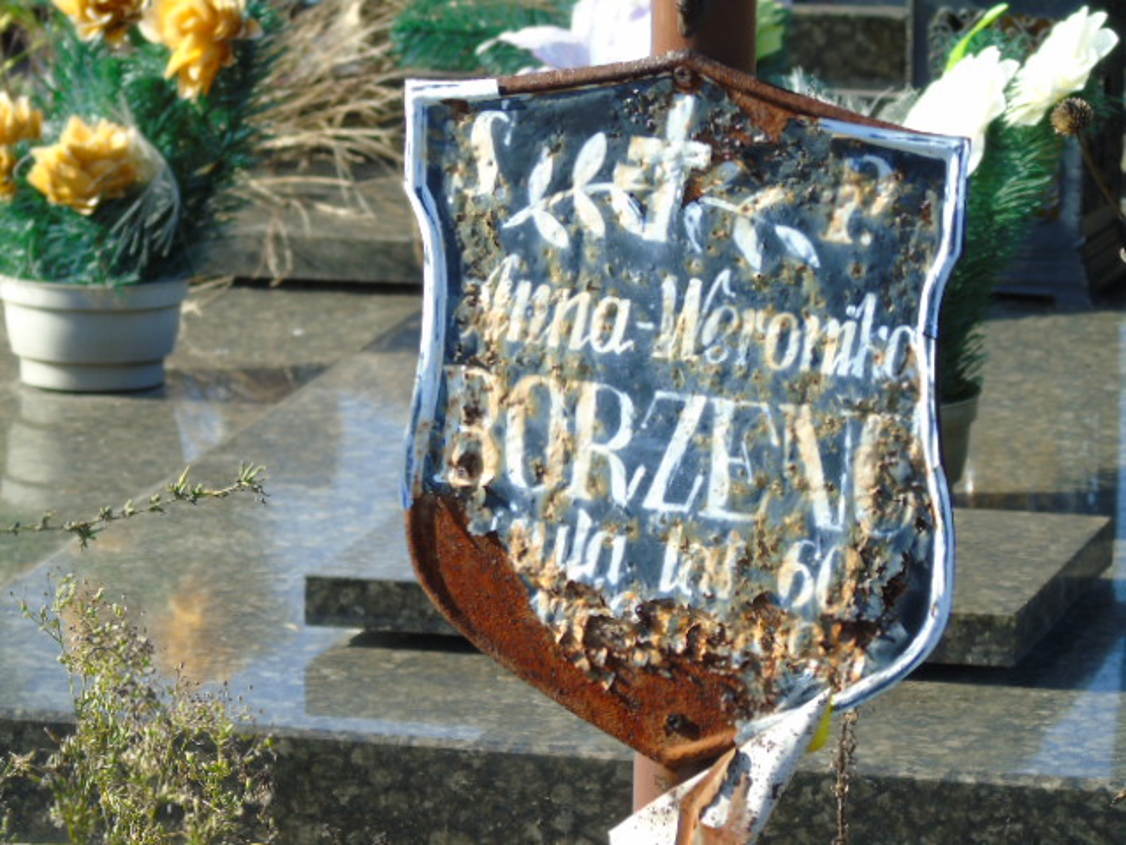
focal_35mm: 243
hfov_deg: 8.1
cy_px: 422
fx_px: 7904
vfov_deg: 6.1
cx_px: 563
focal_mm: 43
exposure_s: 1/160
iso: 80
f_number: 4.8
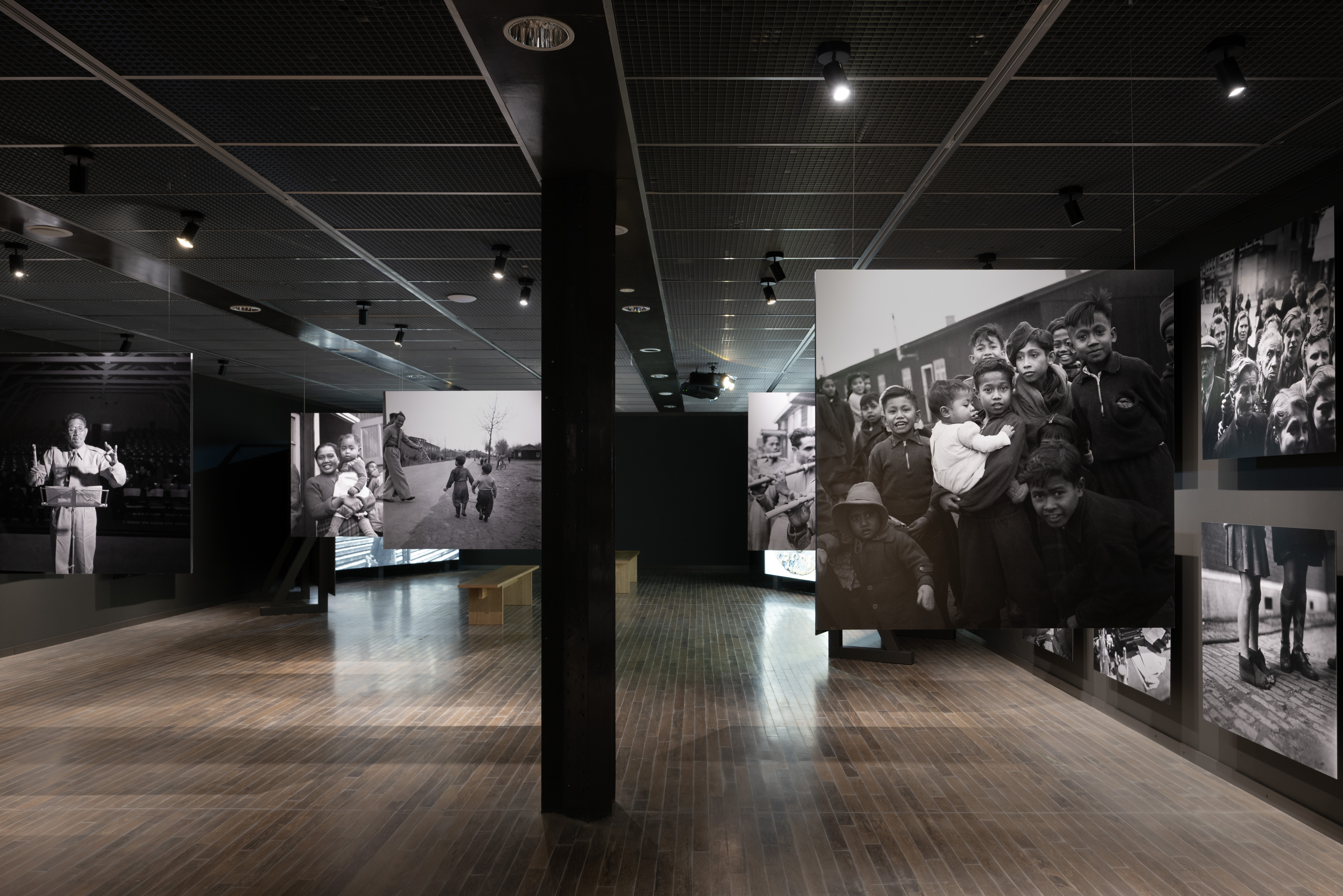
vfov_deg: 54.1
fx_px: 877
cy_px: 448
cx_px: 672
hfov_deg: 74.9
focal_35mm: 24
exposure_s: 4
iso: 250
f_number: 8
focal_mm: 23.5
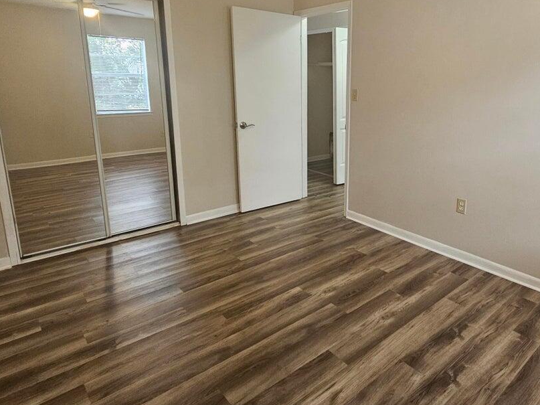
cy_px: 163
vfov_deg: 60.6
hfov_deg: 74.6
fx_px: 343
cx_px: 348
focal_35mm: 22
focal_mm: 2.2
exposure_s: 1/40
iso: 320
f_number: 2.2
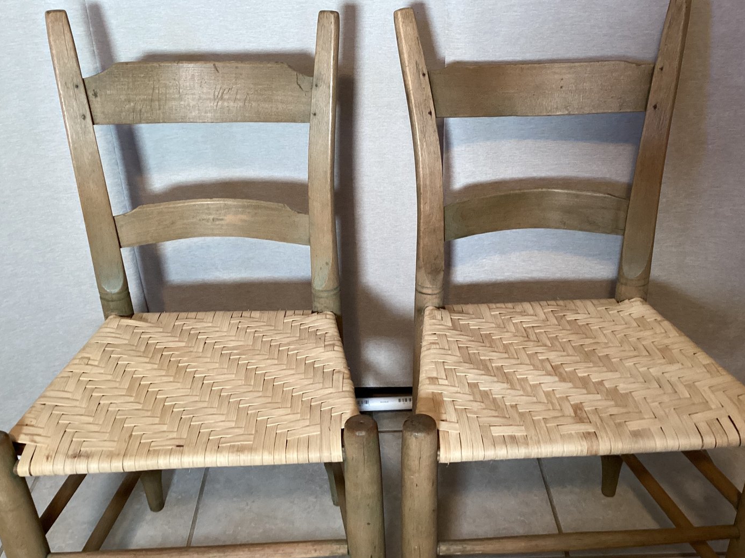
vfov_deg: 41.8
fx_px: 732
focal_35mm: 34
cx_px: 373
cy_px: 288
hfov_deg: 54.0
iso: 250
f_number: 2.4
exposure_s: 1/50
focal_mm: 3.3
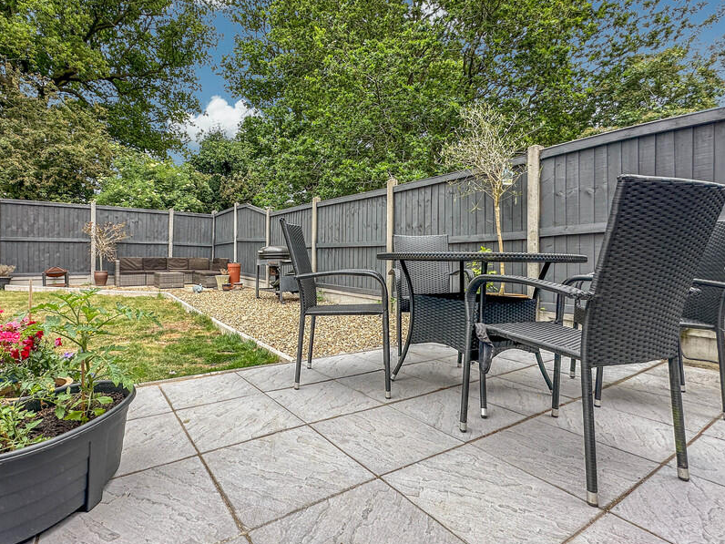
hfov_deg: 87.4
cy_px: 258
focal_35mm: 18
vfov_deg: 71.5
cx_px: 319
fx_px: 377
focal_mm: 2.22
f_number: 2.2
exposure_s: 1/220
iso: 40
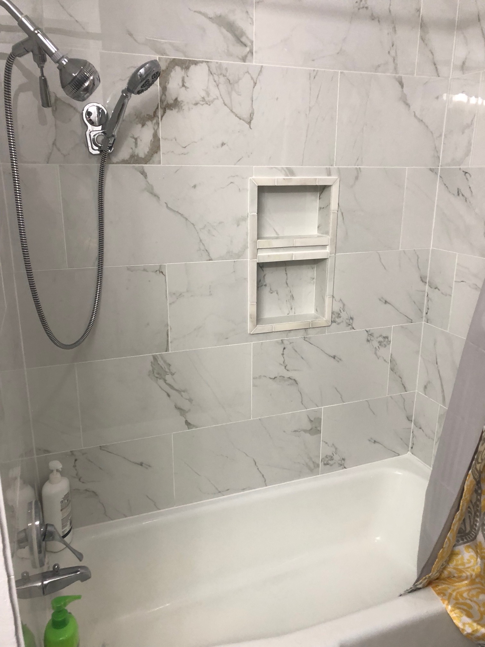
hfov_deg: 48.2
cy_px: 324
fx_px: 542
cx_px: 242
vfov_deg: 61.7
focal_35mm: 29
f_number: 1.8
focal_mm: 3.99
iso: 40
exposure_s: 1/30
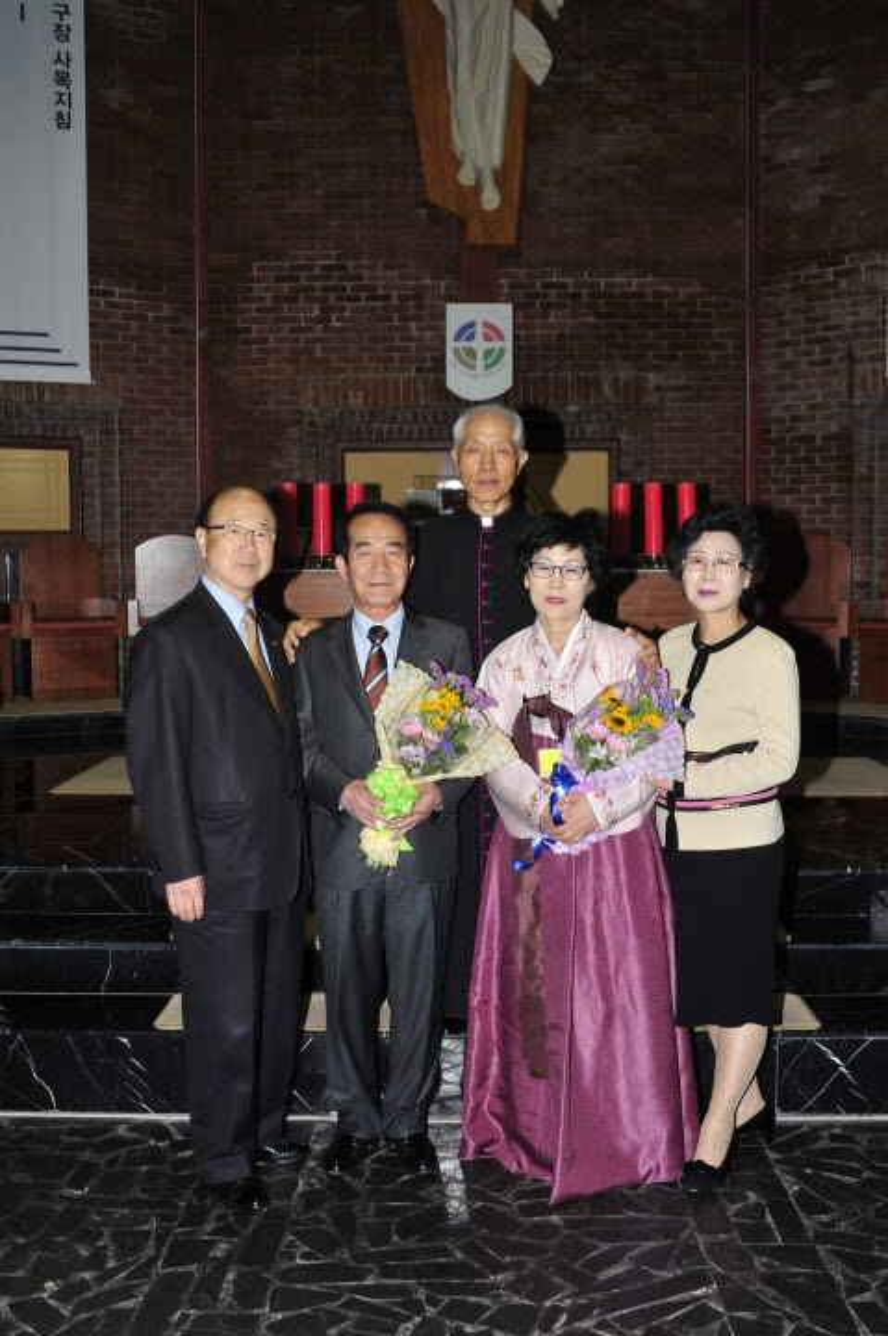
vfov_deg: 54.5
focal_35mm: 35
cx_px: 444
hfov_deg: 37.8
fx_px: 1297
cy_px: 668
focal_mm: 35
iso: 200
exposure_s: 1/60
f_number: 6.3
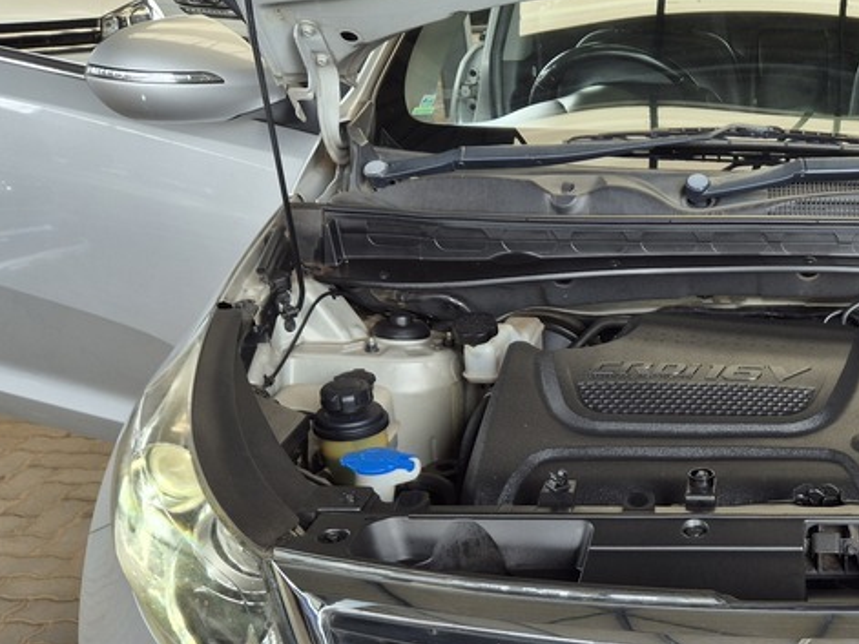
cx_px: 817
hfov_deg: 35.3
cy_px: 441
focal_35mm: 50
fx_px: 1240
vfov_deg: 28.9
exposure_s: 1/93
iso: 25
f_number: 1.8
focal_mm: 5.4
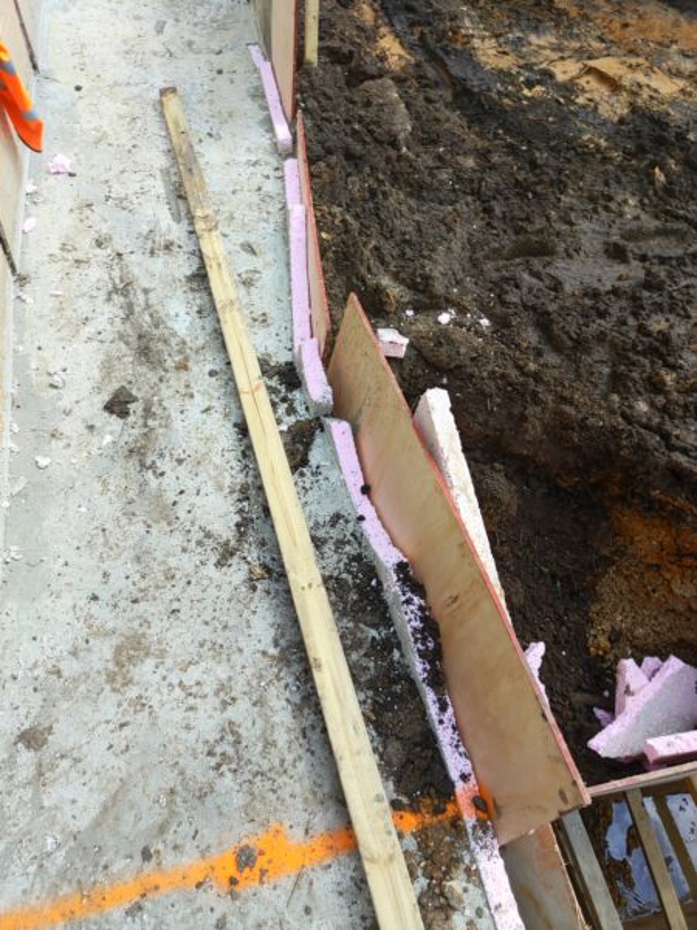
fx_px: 617
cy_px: 465
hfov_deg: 58.9
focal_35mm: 23
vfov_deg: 73.9
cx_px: 348
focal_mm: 5.59
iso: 50
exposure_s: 1/193
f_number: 1.88
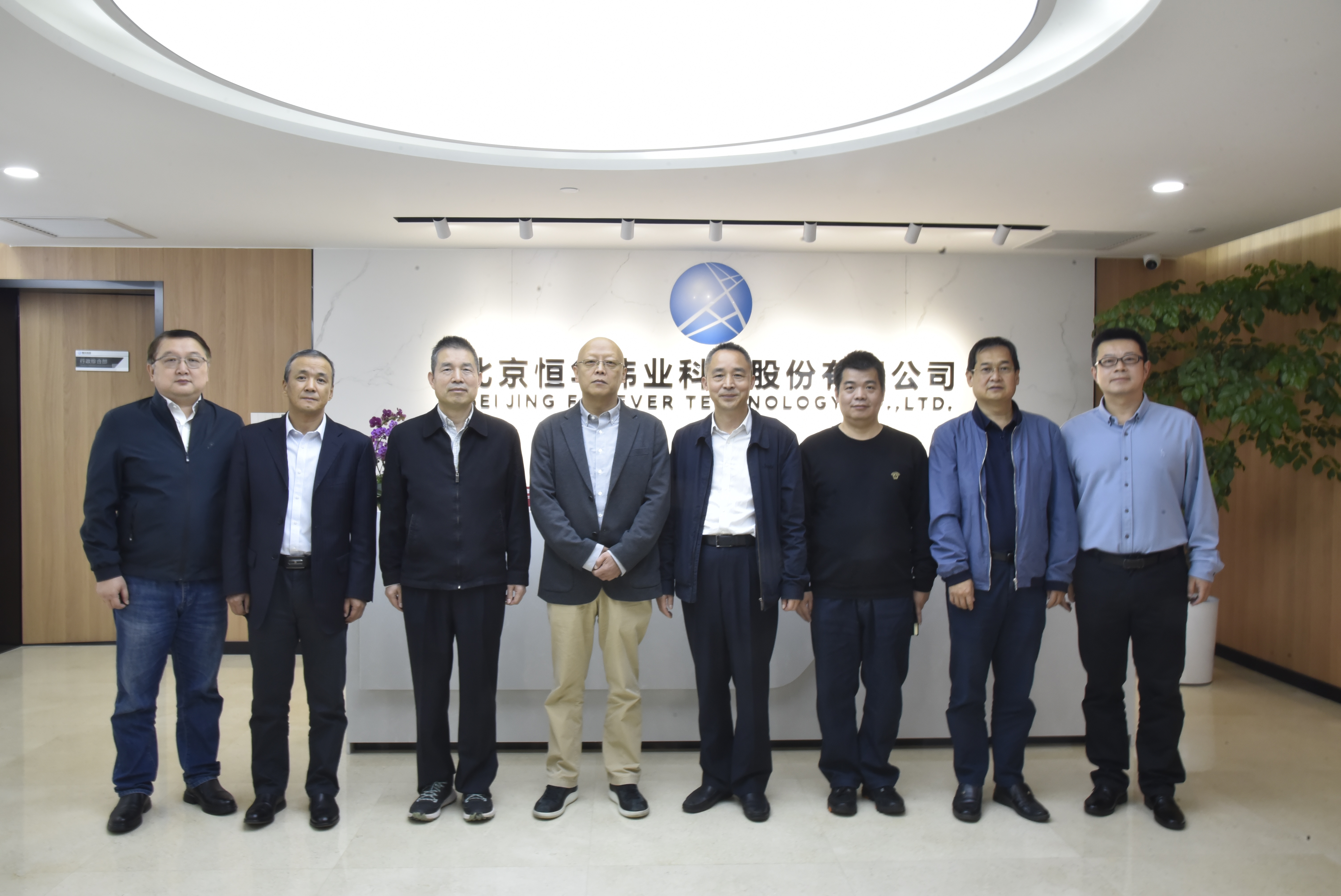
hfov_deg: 65.5
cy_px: 448
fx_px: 1043
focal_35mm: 28
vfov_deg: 46.4
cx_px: 670
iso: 1600
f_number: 22
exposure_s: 1/13
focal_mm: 28
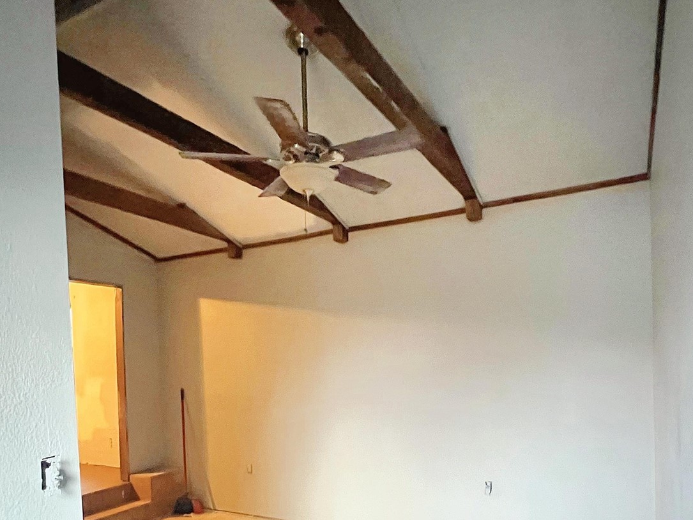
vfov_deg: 56.9
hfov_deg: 73.8
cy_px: 367
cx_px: 373
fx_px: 461
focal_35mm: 23
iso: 1000
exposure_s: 1/40
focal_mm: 1.6
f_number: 1.8
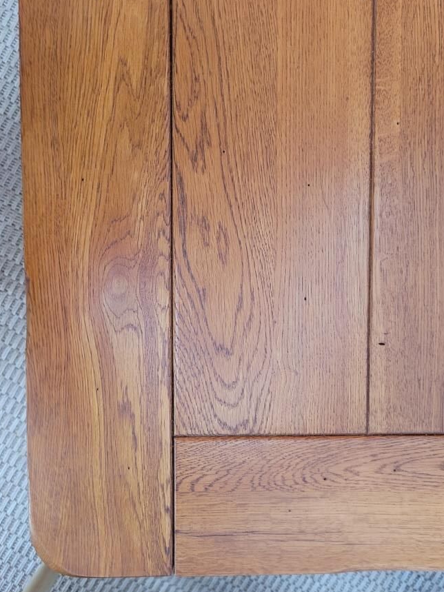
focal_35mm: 31
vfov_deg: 58.4
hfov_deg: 45.4
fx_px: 530
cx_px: 225
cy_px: 293
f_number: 1.8
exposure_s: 1/50
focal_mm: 5.4
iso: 500
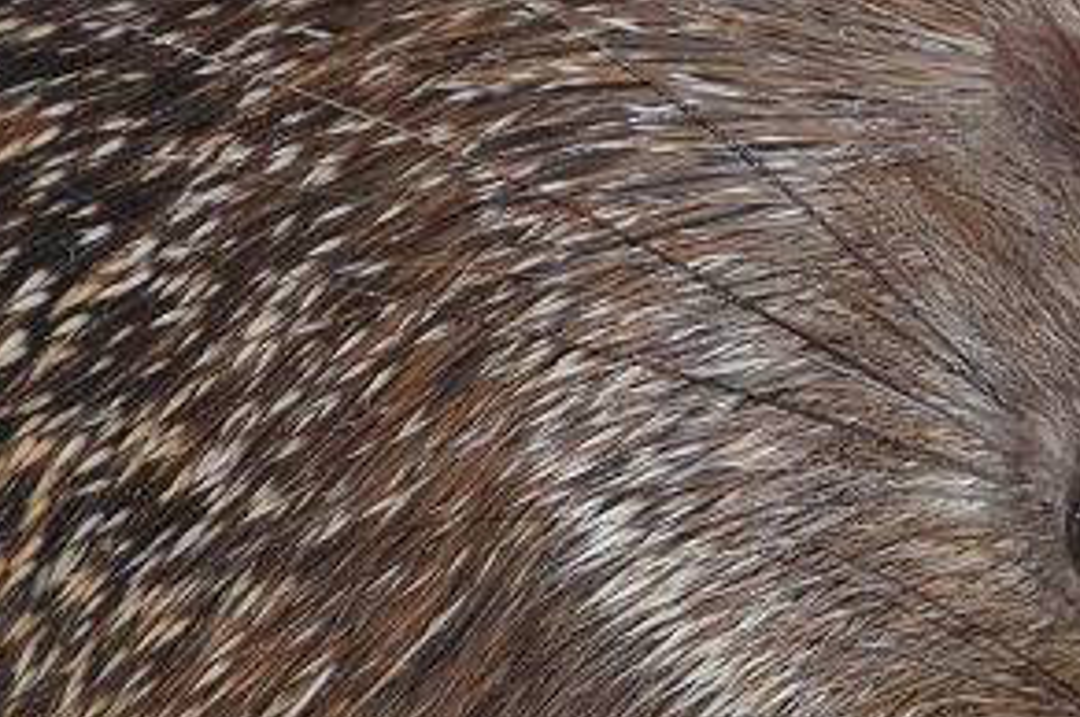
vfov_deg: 1.3
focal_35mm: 1029
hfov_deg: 2.0
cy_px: 429
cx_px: 1113
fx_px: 30835
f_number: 5.6
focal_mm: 200
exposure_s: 1/60
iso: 800
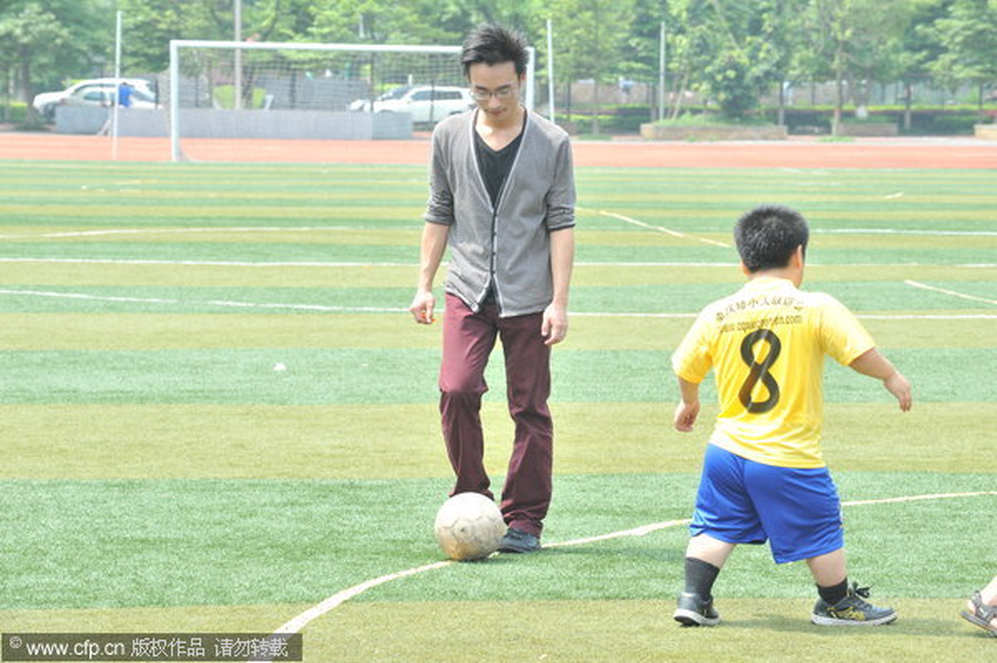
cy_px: 332
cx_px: 498
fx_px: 4151
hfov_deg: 13.7
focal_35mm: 150
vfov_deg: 9.1
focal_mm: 150
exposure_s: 1/500
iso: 1600
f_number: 11
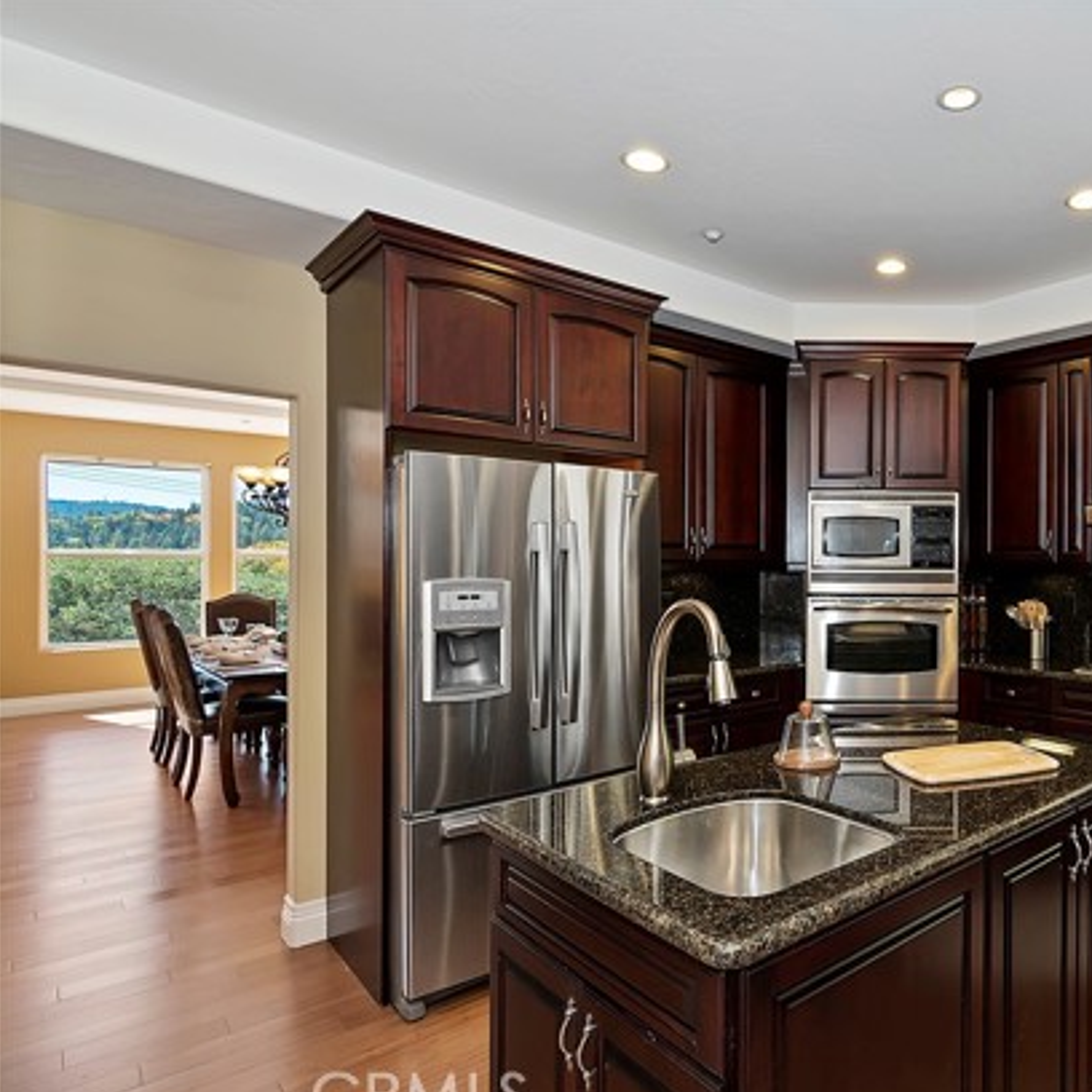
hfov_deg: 68.6
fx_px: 714
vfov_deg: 74.8
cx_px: 854
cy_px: 563
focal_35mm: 20
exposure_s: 1/30
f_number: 8
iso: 320
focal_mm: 10
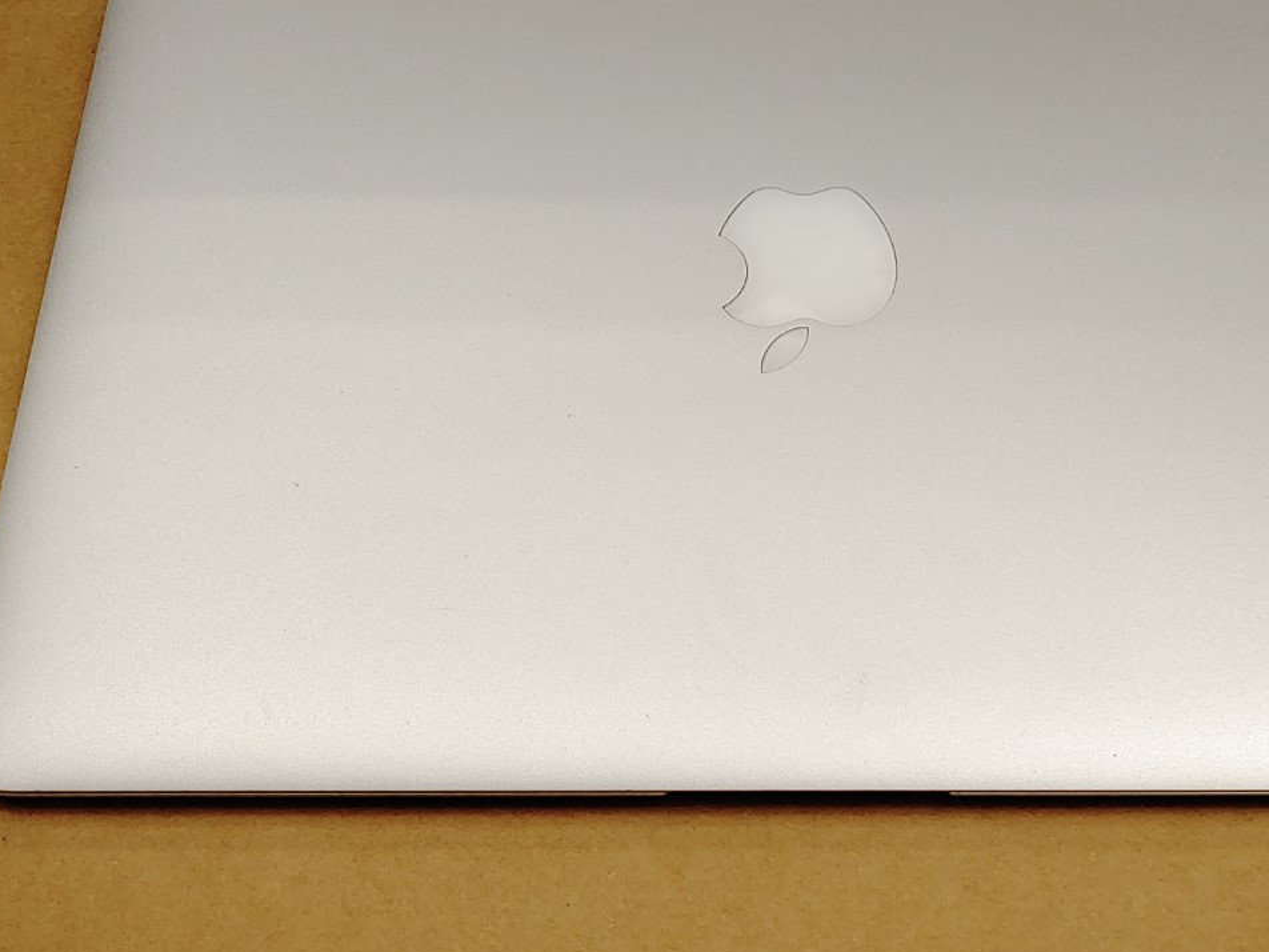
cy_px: 283
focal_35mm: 59
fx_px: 2163
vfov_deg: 24.6
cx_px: 800
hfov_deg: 32.5
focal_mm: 4.36
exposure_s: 1/478
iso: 50
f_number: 1.8
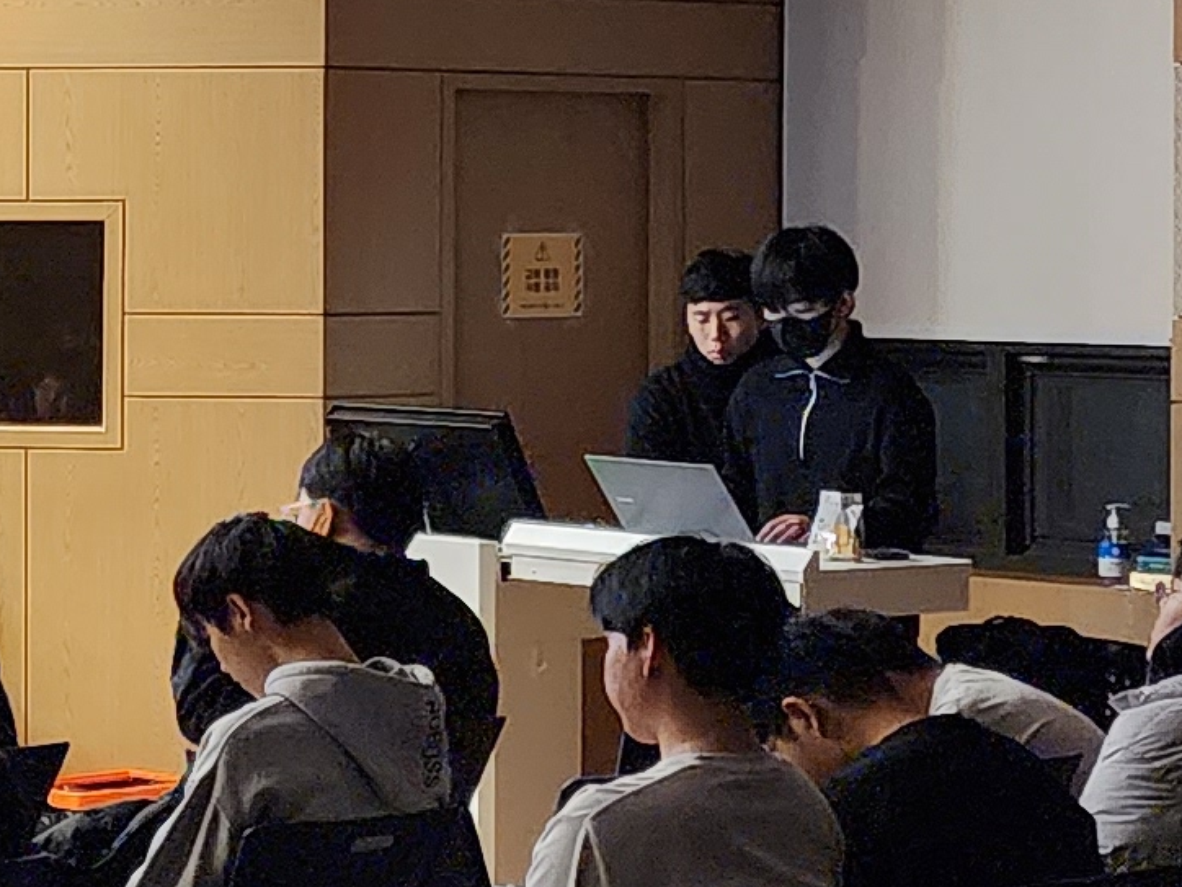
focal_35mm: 127
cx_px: -139
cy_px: 242
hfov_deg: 15.1
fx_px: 4337
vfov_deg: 11.6
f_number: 1.8
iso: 640
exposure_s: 1/120
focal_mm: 6.4
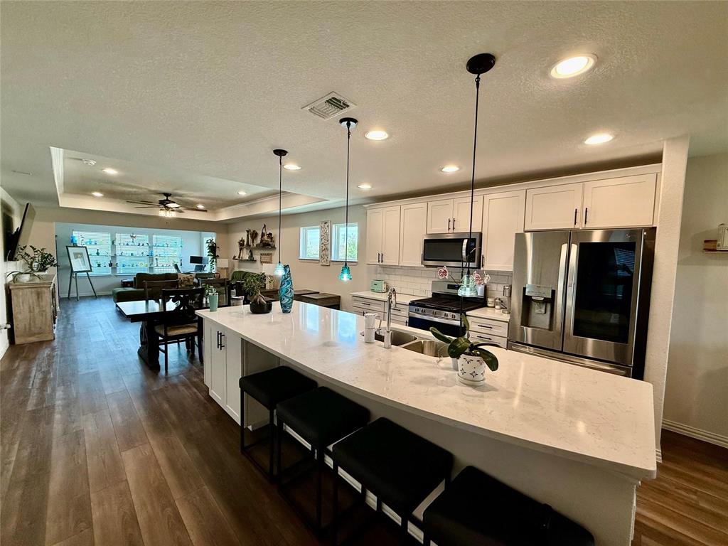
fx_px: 294
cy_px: 273
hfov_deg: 102.1
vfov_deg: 85.7
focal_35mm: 14
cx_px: 364
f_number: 2.2
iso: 125
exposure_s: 1/120
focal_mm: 2.22
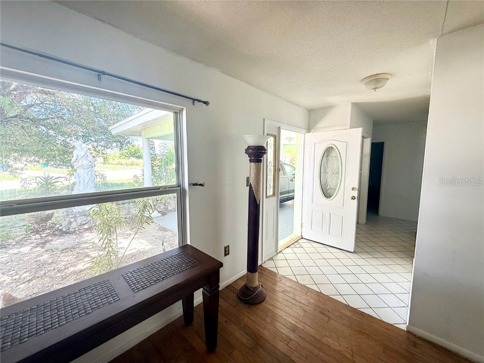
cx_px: 242
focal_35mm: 14
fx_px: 196
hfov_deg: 102.1
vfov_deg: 85.7
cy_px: 182
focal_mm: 2.22
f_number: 2.2
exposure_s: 1/40
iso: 80
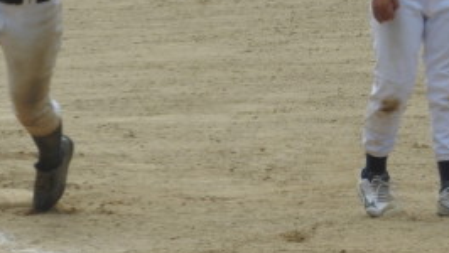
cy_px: 169
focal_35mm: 663
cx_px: 89
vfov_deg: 1.8
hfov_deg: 3.3
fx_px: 7898
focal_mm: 48.4
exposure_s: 1/500
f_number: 5.5
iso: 100
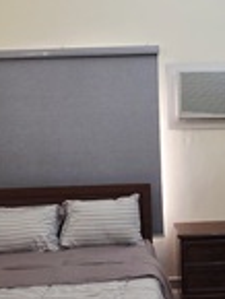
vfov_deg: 45.6
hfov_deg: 34.9
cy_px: 131
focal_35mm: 41
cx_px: 150
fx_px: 355
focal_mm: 2.2
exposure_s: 1/50.3
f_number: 1.9
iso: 200
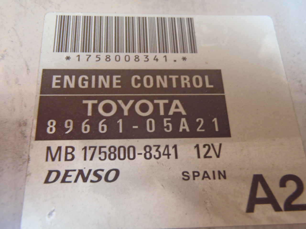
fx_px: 327
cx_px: 153
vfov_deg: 38.7
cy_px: 114
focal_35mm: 37
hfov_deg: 50.1
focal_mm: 6.64
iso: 200
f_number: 4.7
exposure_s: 1/6
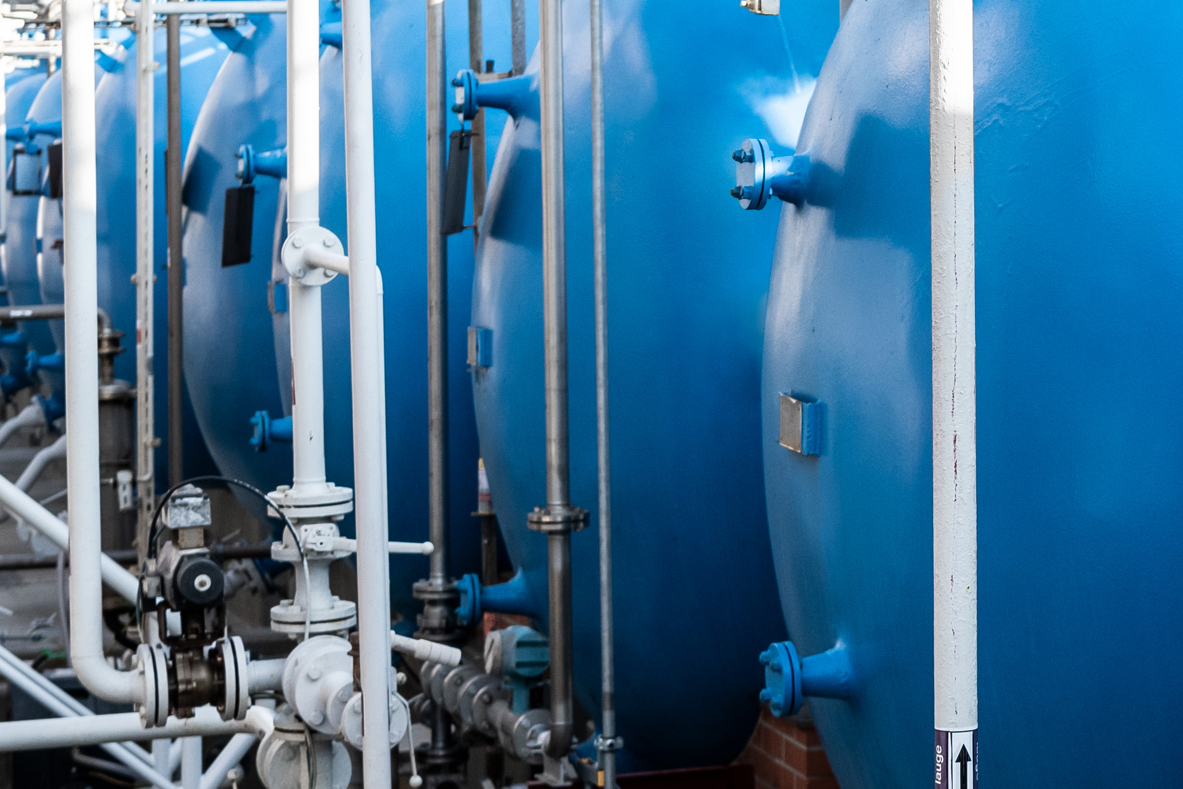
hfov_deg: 16.9
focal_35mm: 117
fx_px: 3845
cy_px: 101
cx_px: 1327
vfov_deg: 11.6
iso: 400
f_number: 5.6
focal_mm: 38
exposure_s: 1/640
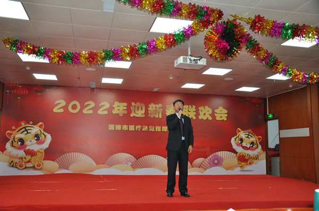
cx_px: 160
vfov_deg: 36.8
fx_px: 318
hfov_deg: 53.2
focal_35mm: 36
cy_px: 106
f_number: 3.8
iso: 800
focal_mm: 24
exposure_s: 1/60
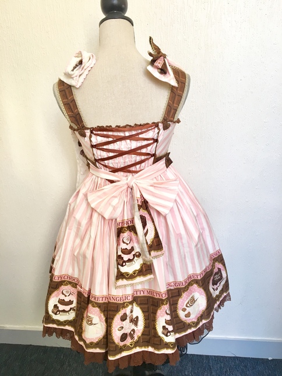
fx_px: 315
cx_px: 141
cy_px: 188
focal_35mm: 29
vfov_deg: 61.7
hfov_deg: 48.2
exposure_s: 1/33
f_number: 2.2
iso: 25
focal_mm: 4.15
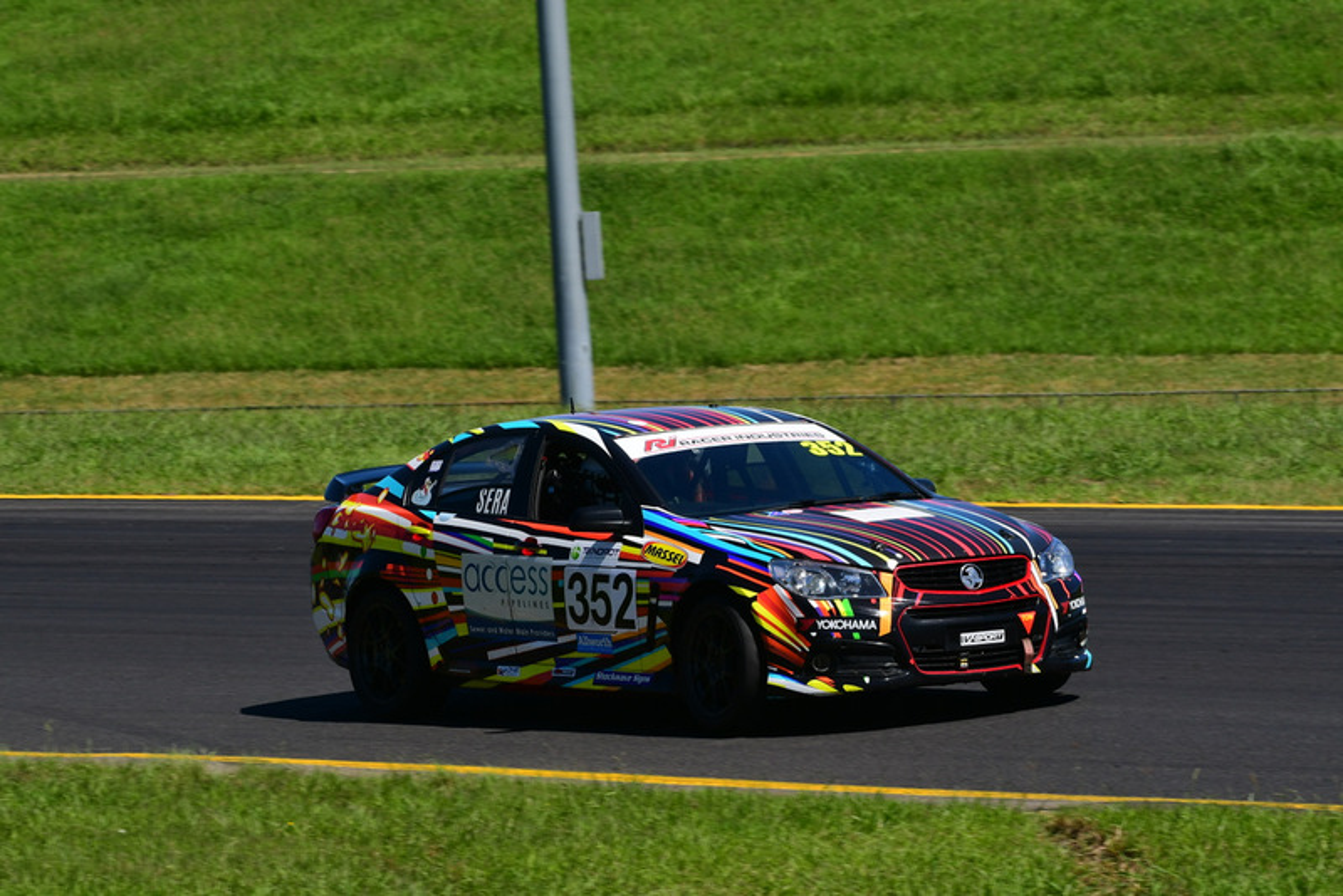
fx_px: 11195
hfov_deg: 6.9
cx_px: 672
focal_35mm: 300
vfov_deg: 4.6
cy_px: 448
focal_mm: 200
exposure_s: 1/640
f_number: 11
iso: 320
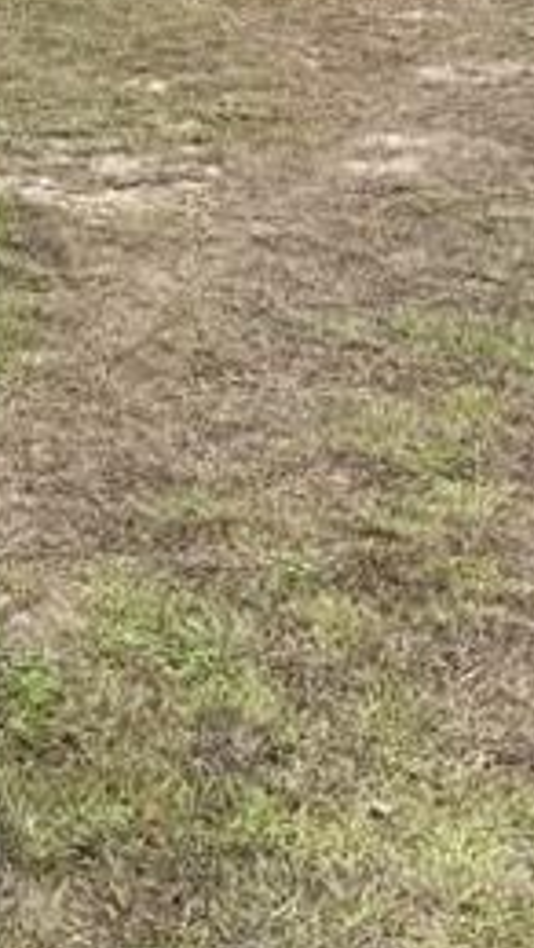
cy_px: -181
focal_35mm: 70
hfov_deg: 15.7
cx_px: -307
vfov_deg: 26.8
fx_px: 1759
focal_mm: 5.1
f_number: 1.6
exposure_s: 1/1553
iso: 32
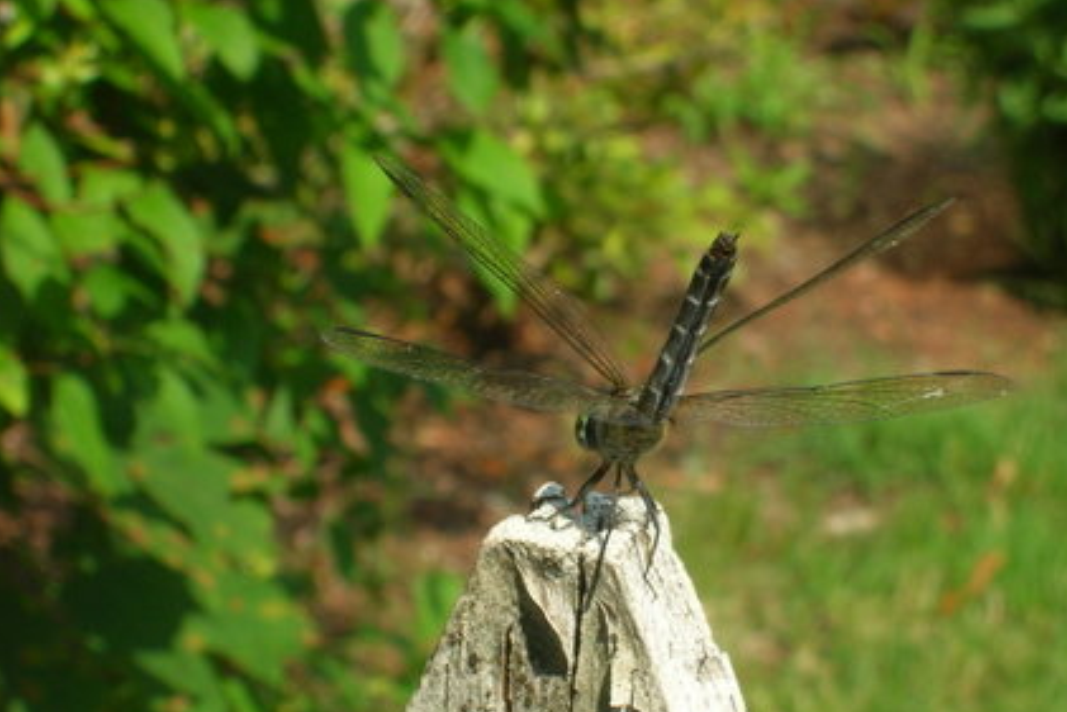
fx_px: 3736
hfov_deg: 16.2
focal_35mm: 126
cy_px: 450
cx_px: 613
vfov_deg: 10.9
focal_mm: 17.1
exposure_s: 1/127
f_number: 8.2
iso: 50
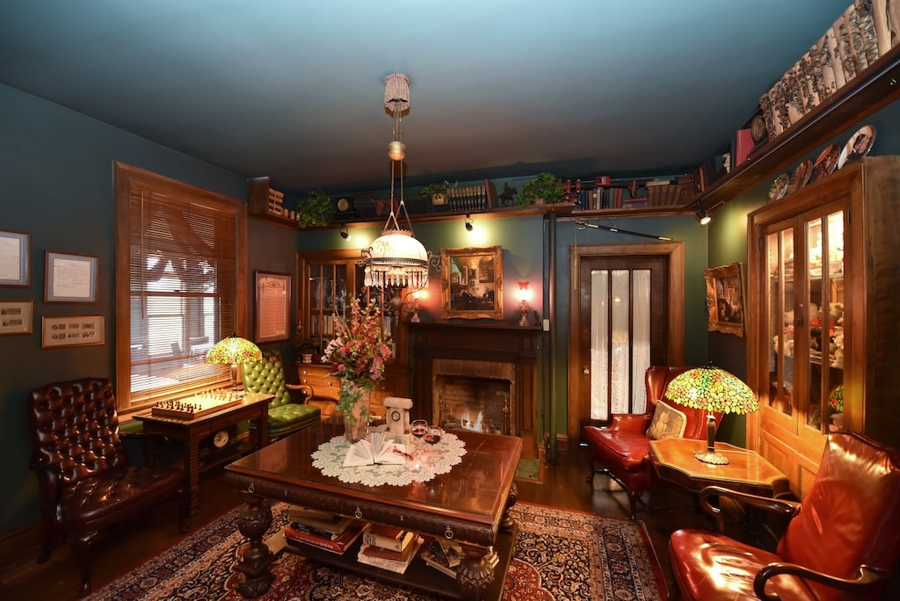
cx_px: 450
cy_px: 300
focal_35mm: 14
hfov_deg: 104.2
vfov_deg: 81.3
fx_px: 350
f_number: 2.8
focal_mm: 14
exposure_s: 1/60
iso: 2500
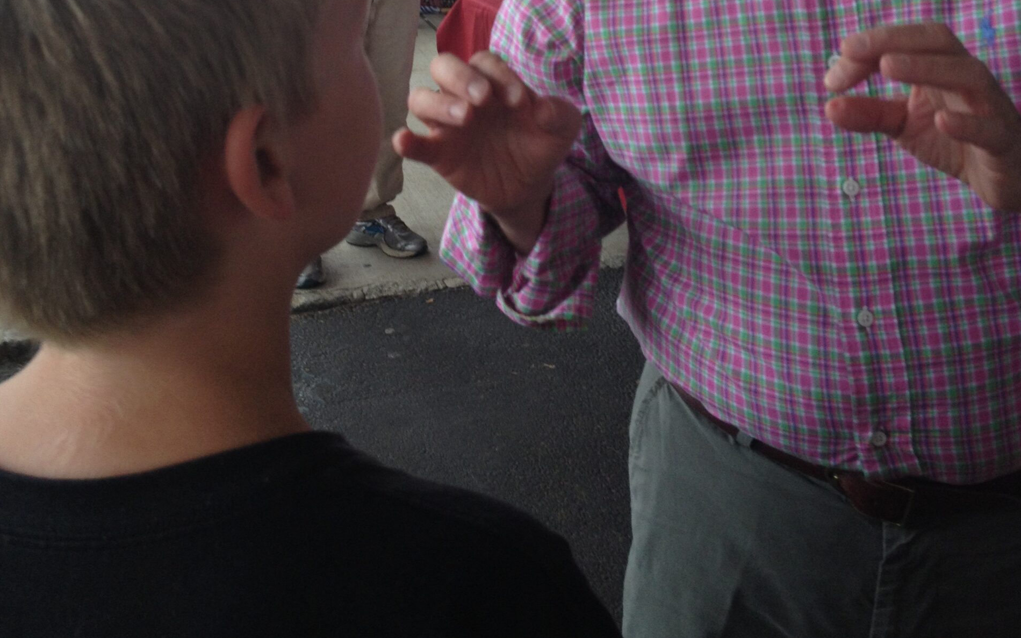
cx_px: 515
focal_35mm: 50
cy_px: 9
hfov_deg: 40.3
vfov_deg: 24.7
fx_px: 1391
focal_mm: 4.28
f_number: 2.4
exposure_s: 1/120
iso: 80
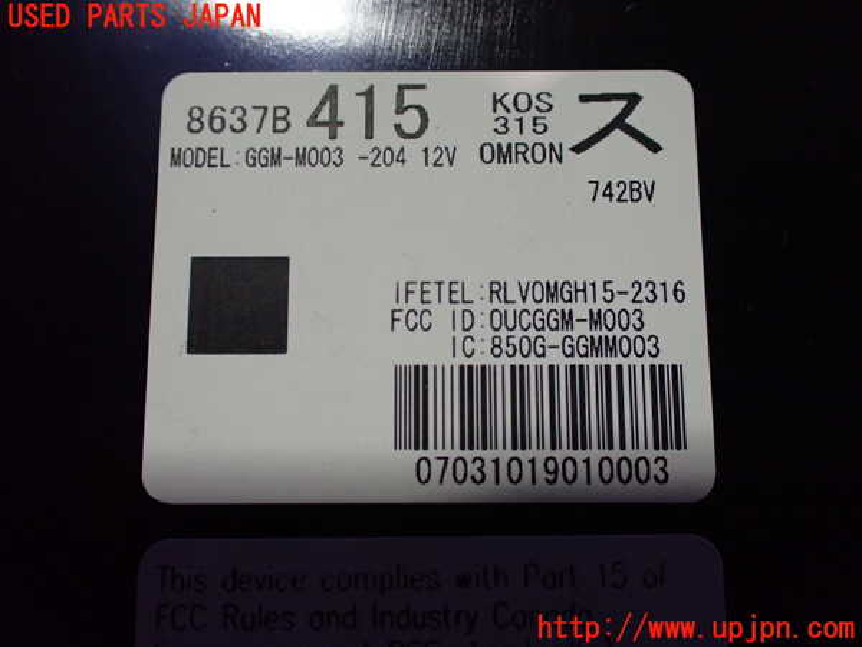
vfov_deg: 46.8
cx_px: 431
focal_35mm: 30
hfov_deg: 60.0
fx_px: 747
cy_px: 324
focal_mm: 5.4
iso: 800
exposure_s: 1/100
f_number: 2.3
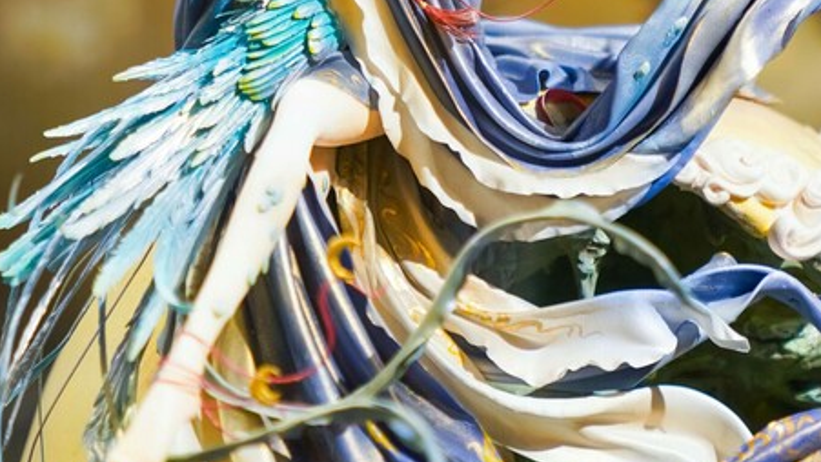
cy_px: -105
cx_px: 380
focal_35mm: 138
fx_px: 3005
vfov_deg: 8.7
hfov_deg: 15.6
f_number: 2.8
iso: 400
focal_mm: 70
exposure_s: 1/80
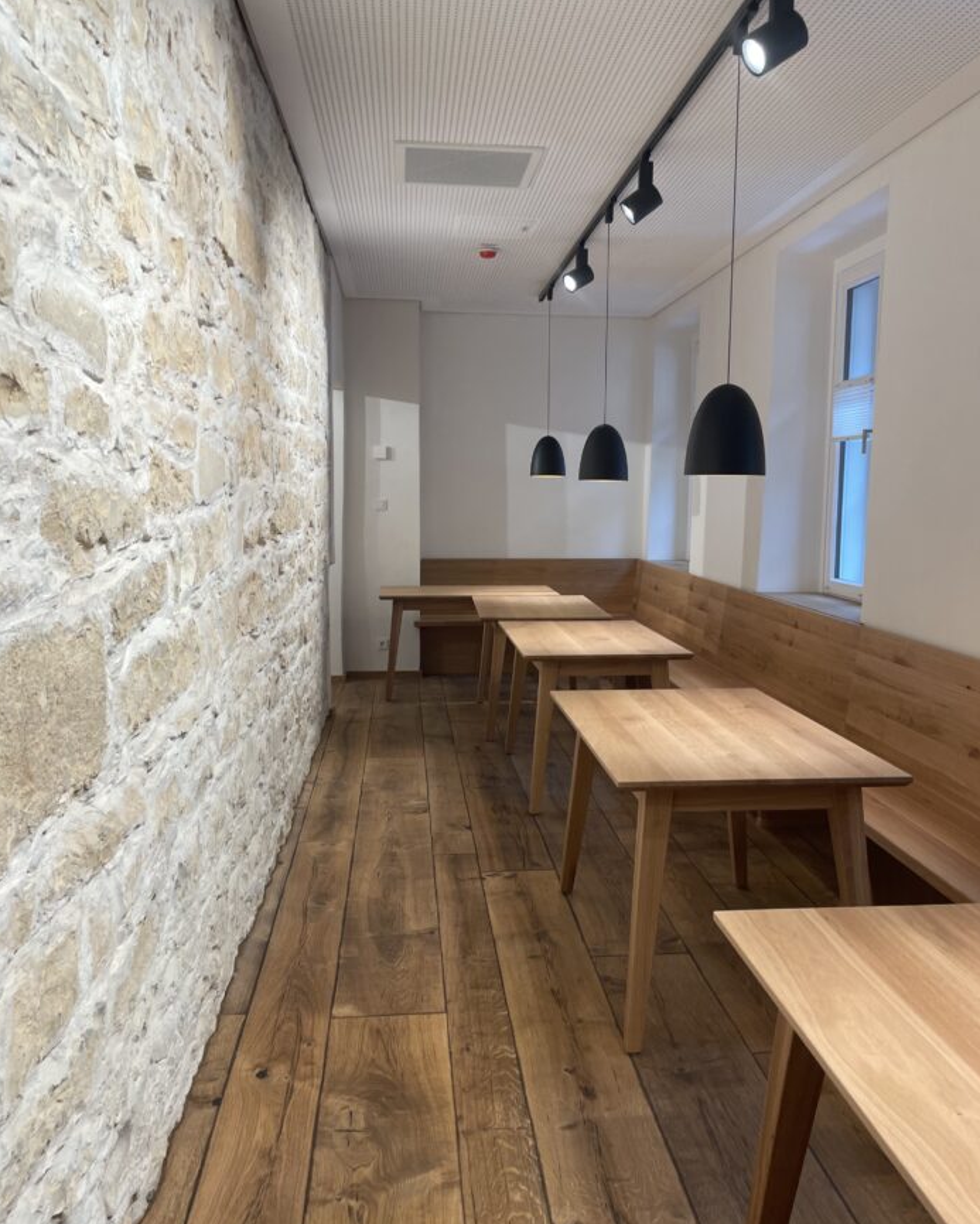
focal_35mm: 30
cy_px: 629
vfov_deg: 58.8
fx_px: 1087
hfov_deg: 48.4
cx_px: 539
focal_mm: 4.2
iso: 50
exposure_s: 1/100
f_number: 1.6
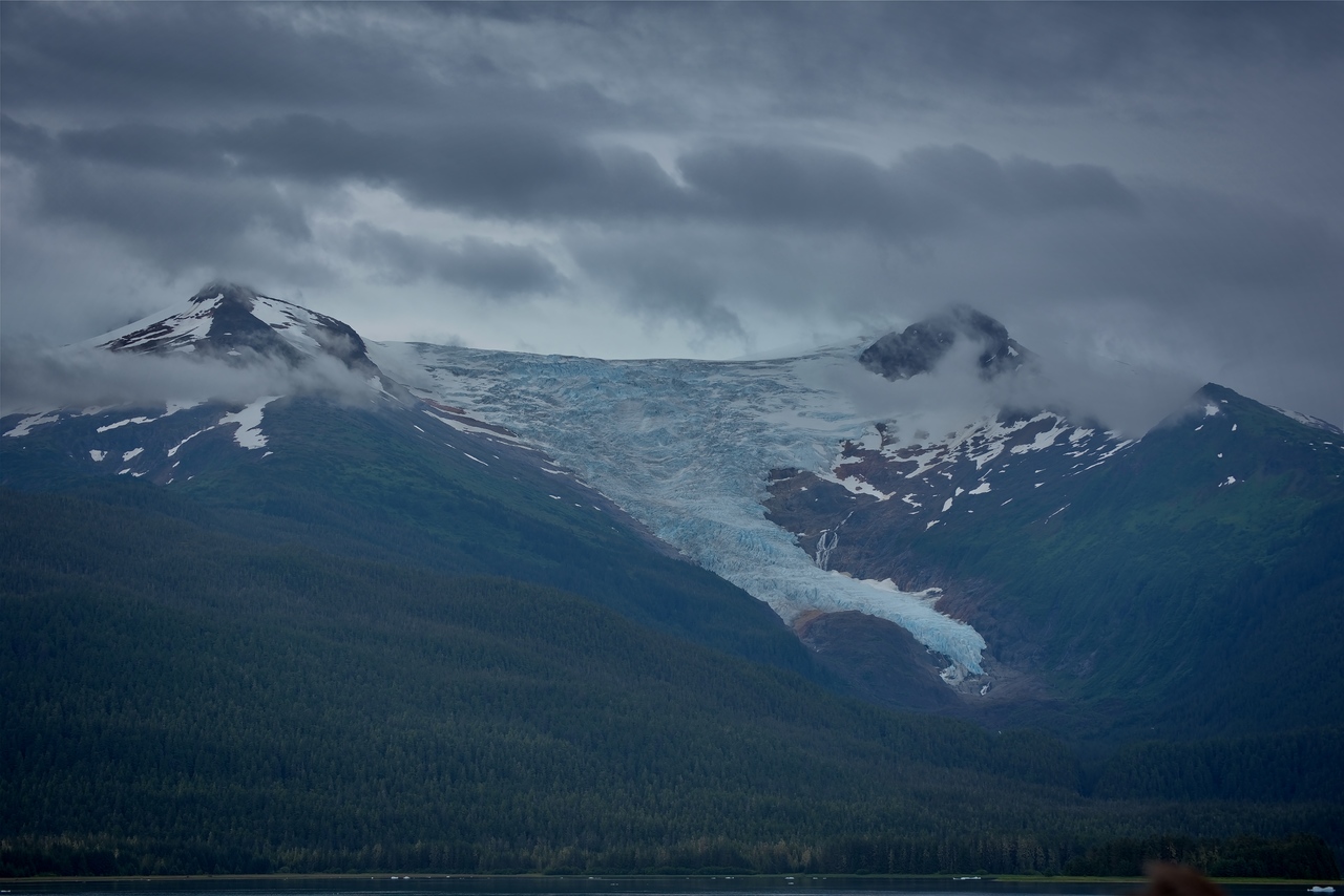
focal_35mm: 92
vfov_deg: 14.9
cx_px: 672
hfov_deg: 22.1
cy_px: 448
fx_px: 3435
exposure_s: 1/320
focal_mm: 92
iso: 100
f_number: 9
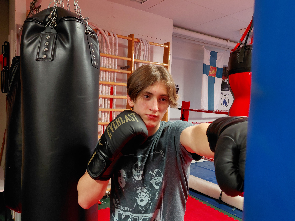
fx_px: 230
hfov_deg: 65.3
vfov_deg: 51.3
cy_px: 116
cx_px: 152
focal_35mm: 27
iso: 500
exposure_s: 1/25
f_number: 1.8
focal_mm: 4.69
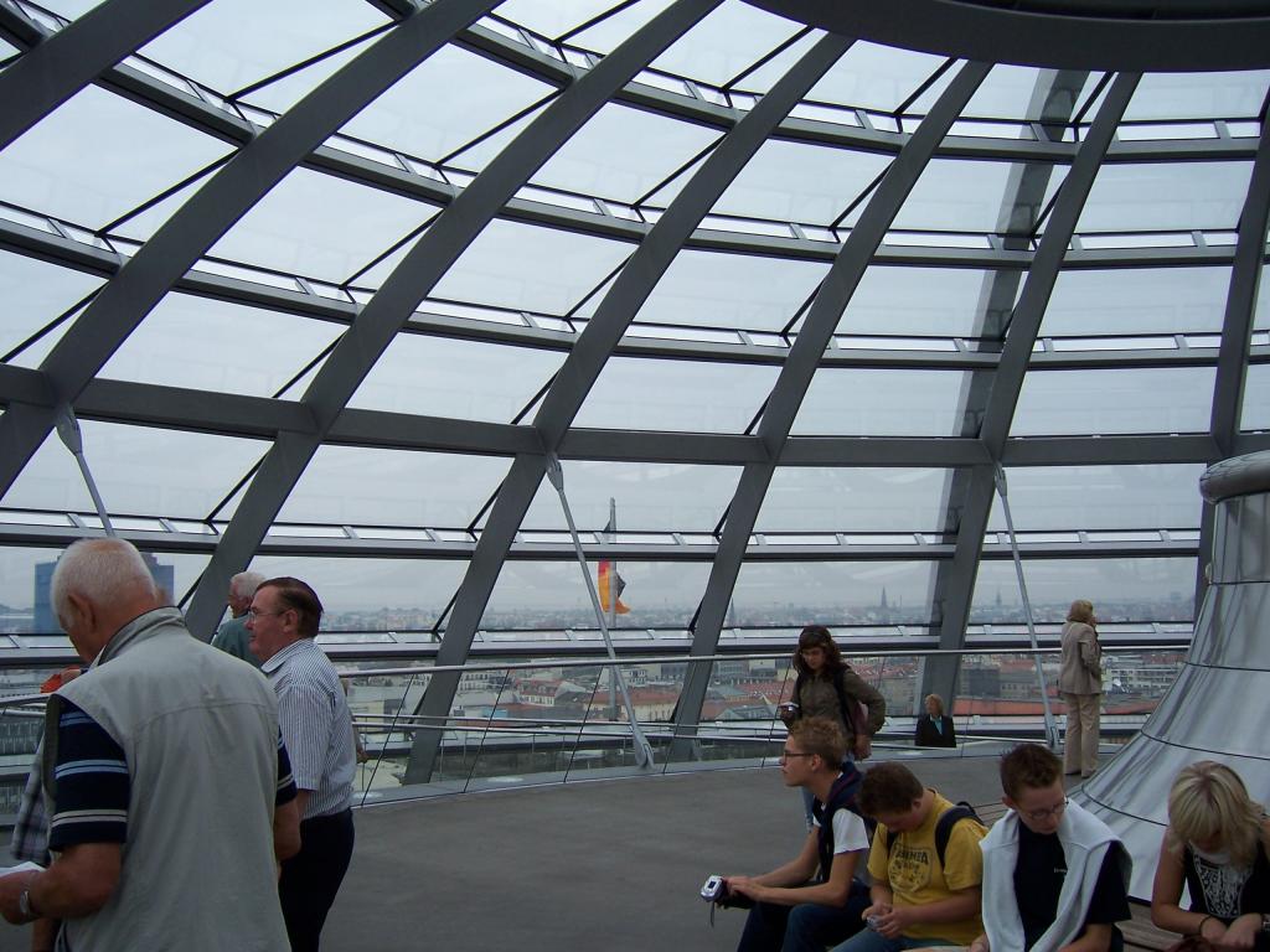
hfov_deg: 51.4
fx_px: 1321
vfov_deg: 39.7
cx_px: 635
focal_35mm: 36
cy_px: 476
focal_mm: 6
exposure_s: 1/350
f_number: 3
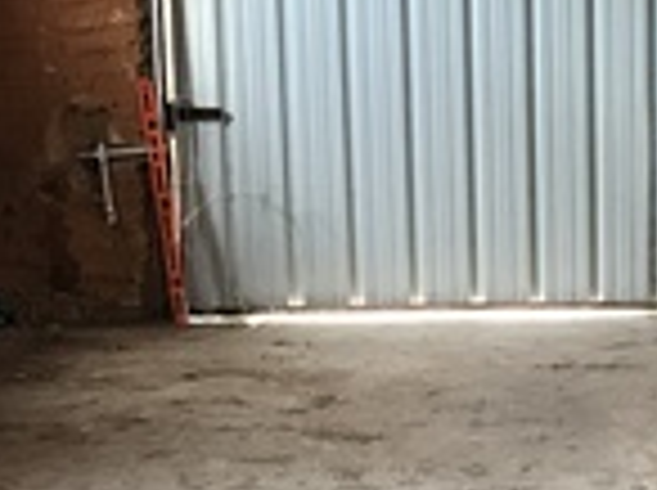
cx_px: 572
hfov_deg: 15.9
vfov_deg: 11.9
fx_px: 2331
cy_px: 499
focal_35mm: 123
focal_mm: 3.99
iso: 40
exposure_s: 1/17
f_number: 1.8
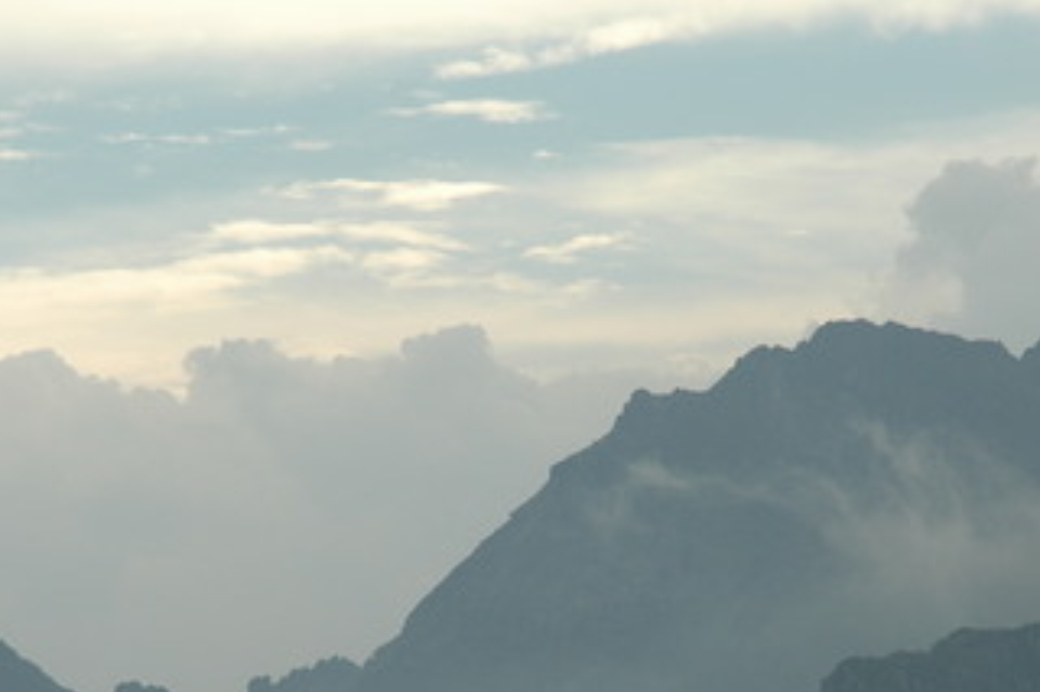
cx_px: 546
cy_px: 515
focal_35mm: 236
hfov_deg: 8.7
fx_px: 6814
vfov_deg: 5.8
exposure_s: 1/250
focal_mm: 70
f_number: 8
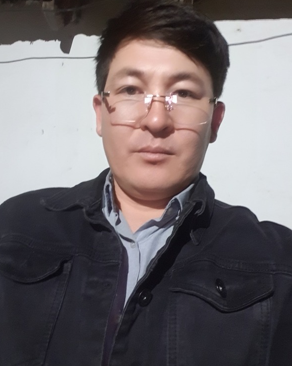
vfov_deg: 54.2
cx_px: 145
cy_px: 184
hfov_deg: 44.5
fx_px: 357
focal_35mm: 33
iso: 500
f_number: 1.7
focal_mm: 2.92
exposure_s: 1/13
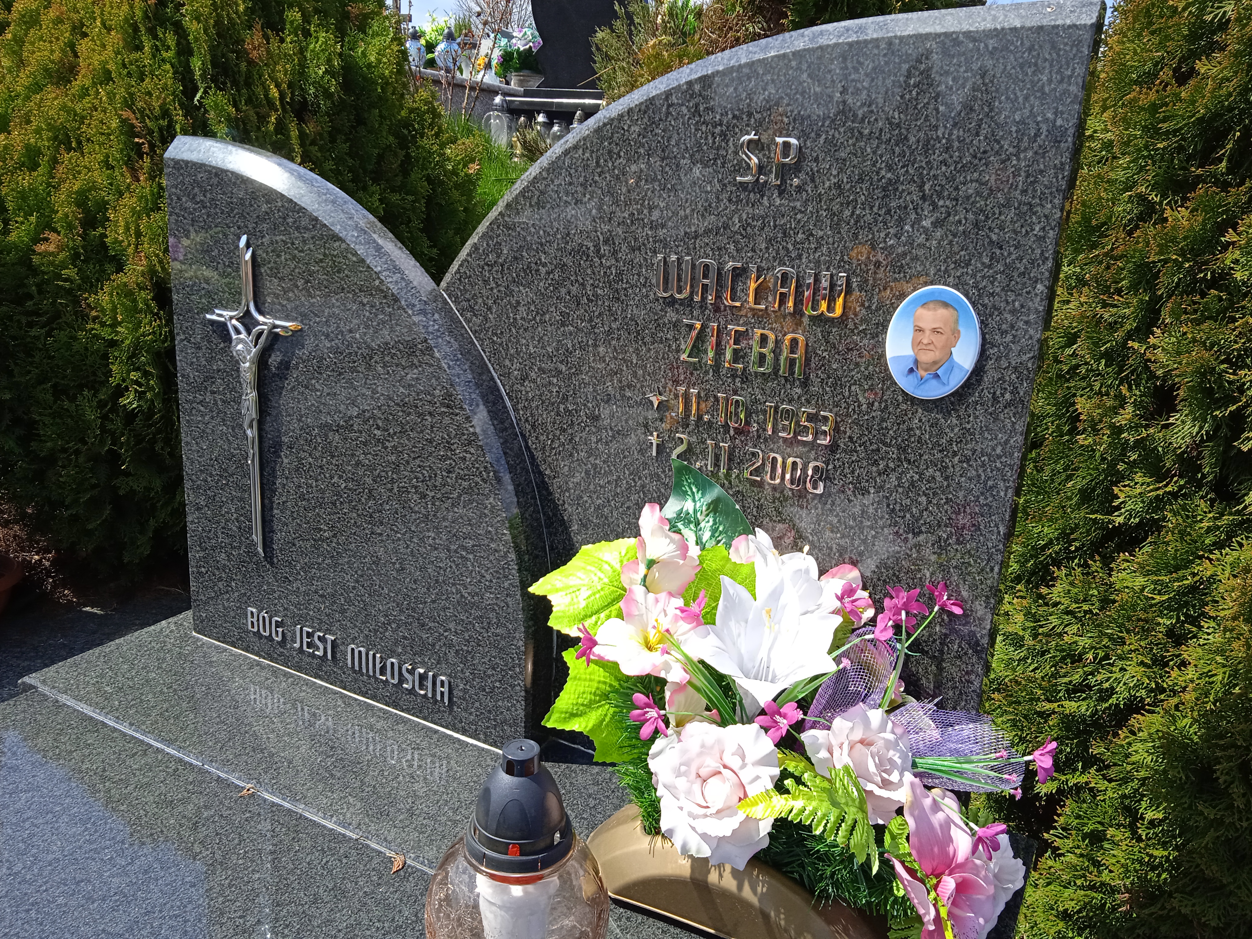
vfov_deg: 49.7
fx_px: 1013
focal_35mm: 28
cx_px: 626
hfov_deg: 63.4
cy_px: 470
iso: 113
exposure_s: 1/729
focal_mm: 3.43
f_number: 2.2
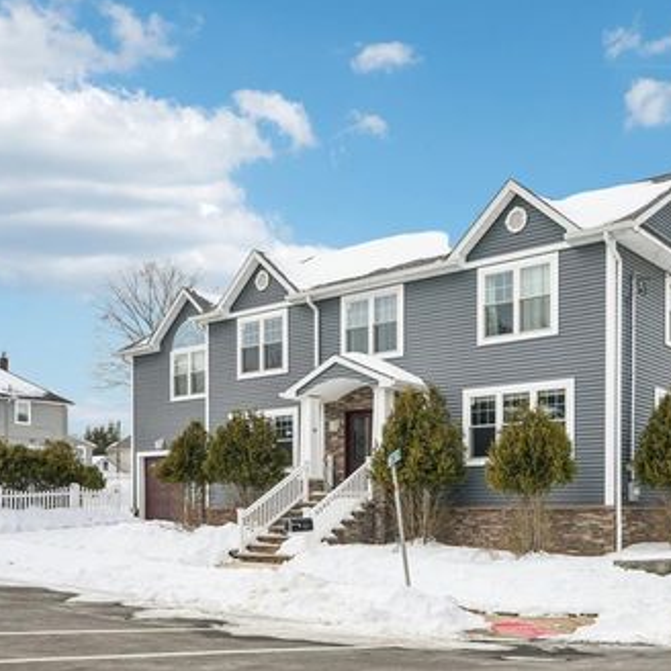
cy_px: 332
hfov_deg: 45.1
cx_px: 489
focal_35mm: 36
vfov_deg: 46.5
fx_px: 782
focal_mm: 27.5
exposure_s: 1/250
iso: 100
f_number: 9
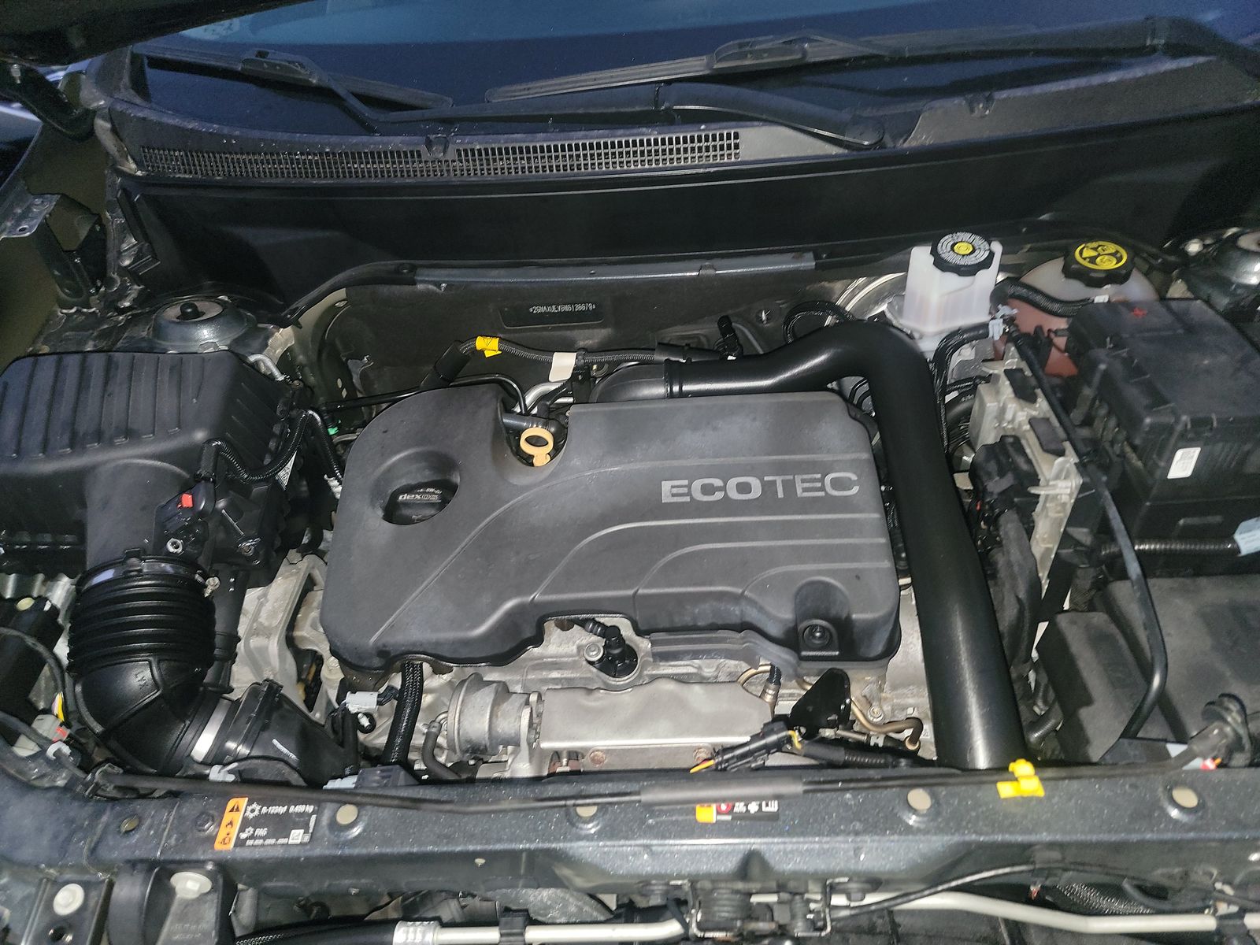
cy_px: 472
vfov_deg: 56.8
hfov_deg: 71.6
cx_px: 630
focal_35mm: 24
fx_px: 874
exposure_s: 1/10
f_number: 1.8
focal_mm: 6.7
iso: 360
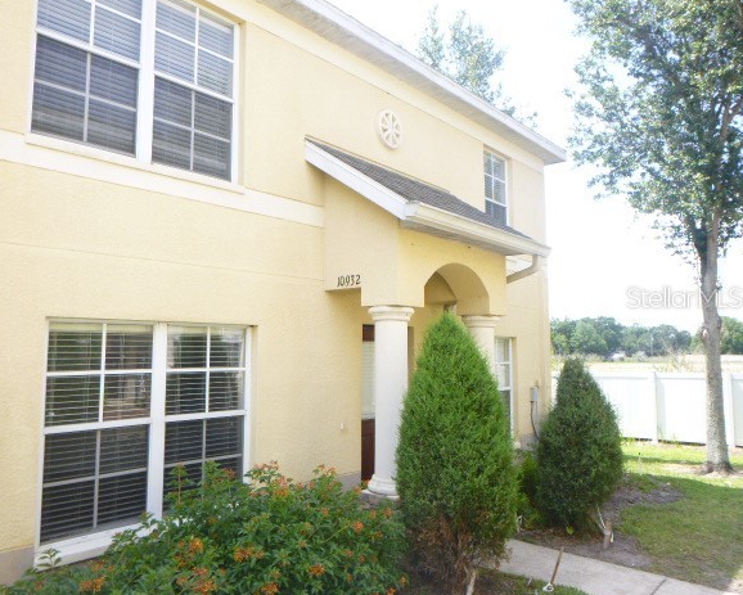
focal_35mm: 27
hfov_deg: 63.9
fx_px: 594
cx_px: 337
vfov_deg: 53.2
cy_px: 297
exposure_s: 1/100
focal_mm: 4.5
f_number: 3.9
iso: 100
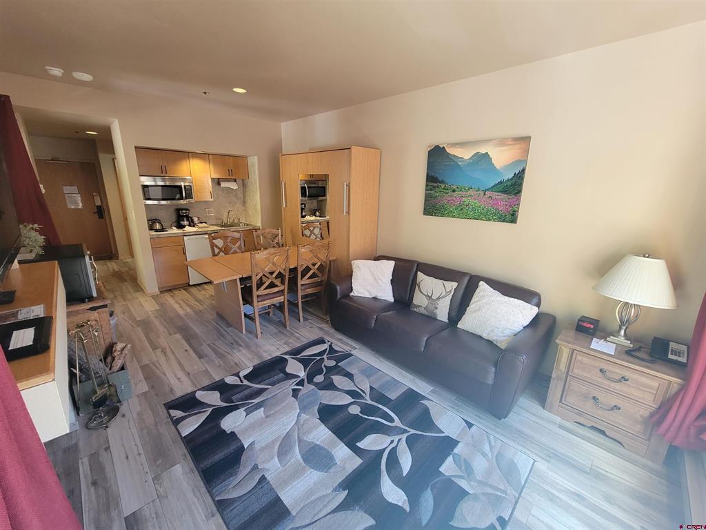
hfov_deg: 106.2
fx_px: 265
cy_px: 265
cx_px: 353
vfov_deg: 89.9
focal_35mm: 13
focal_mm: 2.2
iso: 250
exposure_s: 1/60
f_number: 2.2
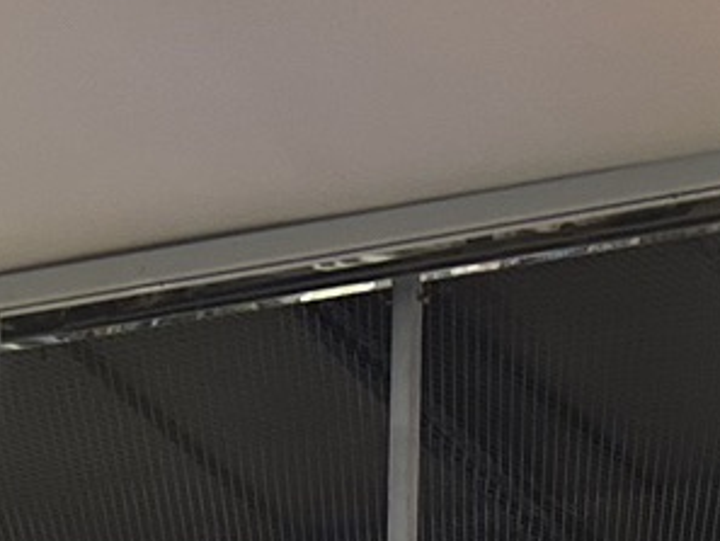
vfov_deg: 7.2
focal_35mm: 175
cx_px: 1047
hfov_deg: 10.9
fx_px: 3641
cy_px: 1795
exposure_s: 1/100
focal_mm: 5.7
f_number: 1.5
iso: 64
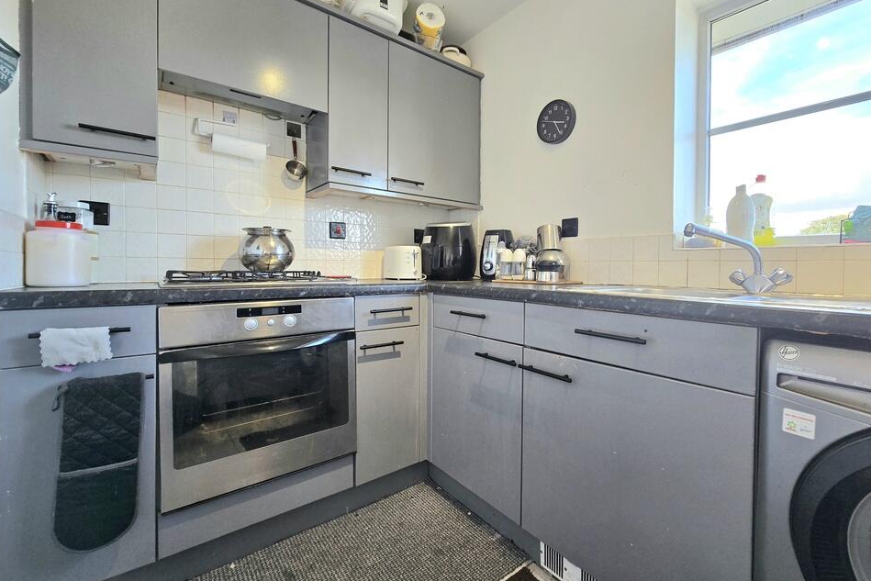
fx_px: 339
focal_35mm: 14
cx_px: 445
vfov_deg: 81.1
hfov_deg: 104.2
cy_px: 266
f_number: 2.2
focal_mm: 2.2
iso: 80
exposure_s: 1/50.3
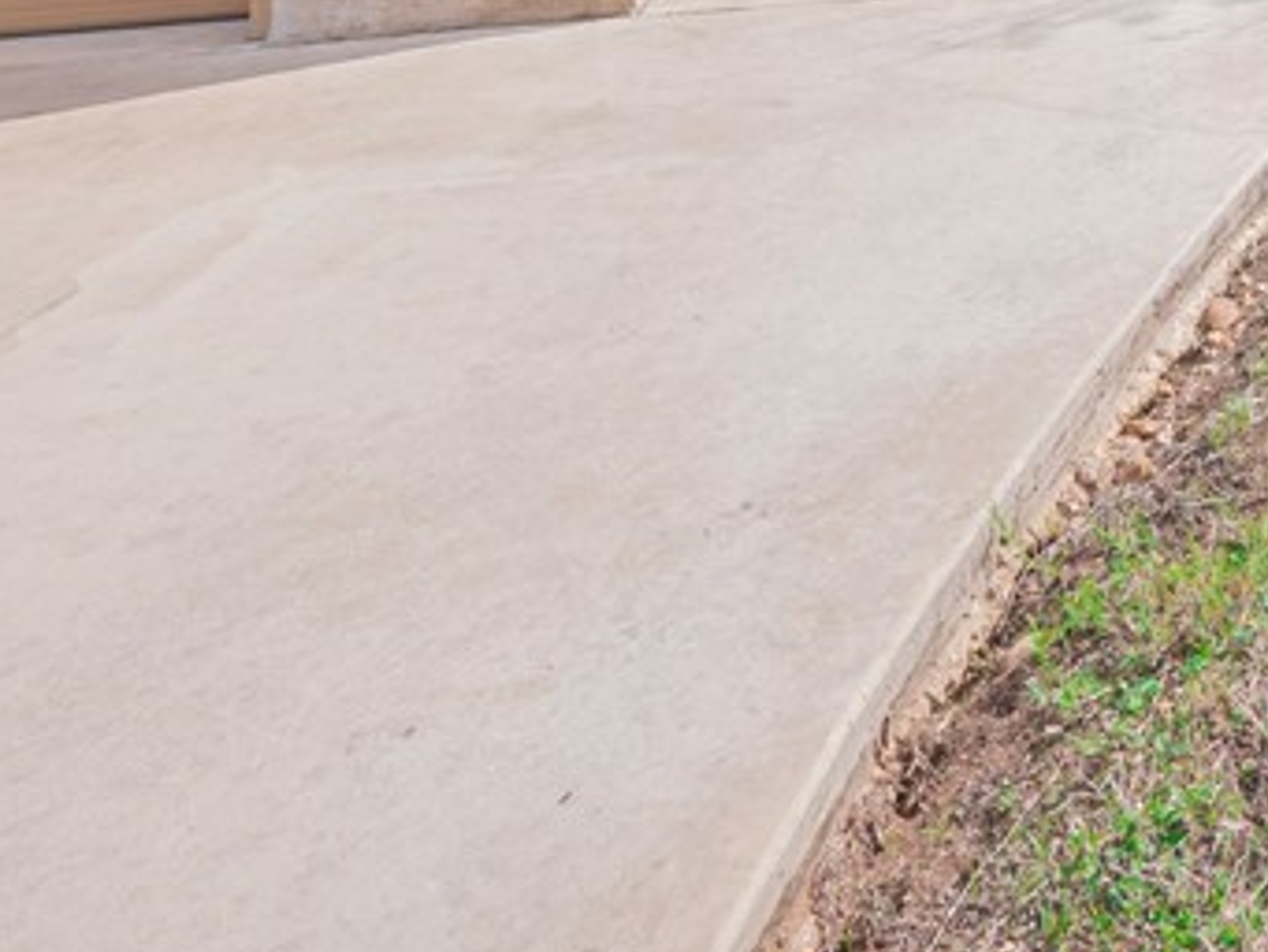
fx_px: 1539
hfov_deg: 33.5
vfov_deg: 26.4
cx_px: 1625
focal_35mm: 42
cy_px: -424
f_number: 11
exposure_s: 1/100
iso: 200
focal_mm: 7
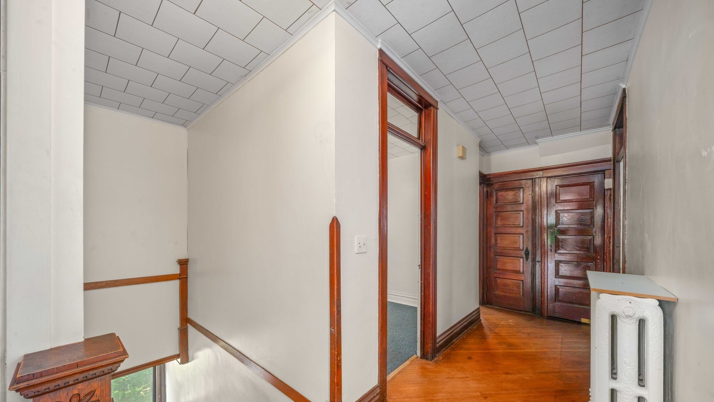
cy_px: 241
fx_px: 246
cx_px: 363
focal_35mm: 13
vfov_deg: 77.5
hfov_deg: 110.8
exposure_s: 1.6
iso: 400
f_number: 13
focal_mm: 12
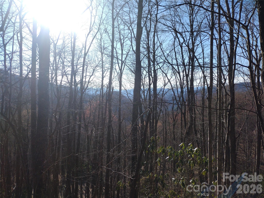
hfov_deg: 65.3
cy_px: 99
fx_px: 206
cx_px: 132
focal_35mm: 27
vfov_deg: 51.4
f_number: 1.7
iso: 100
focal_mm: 4.71
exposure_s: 1/2455
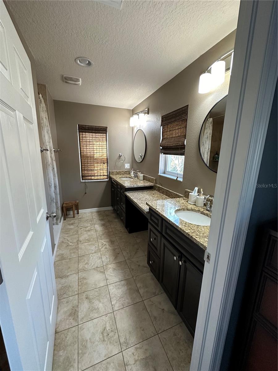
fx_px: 150
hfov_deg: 85.7
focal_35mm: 14
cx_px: 139
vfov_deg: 102.1
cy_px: 186
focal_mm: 2.22
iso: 250
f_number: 2.2
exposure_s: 1/120
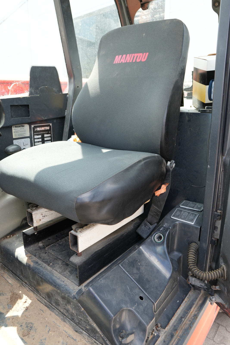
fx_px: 230
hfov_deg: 53.1
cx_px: 115
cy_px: 172
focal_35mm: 24
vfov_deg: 73.7
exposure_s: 1/80
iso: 100
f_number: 4.5
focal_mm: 16
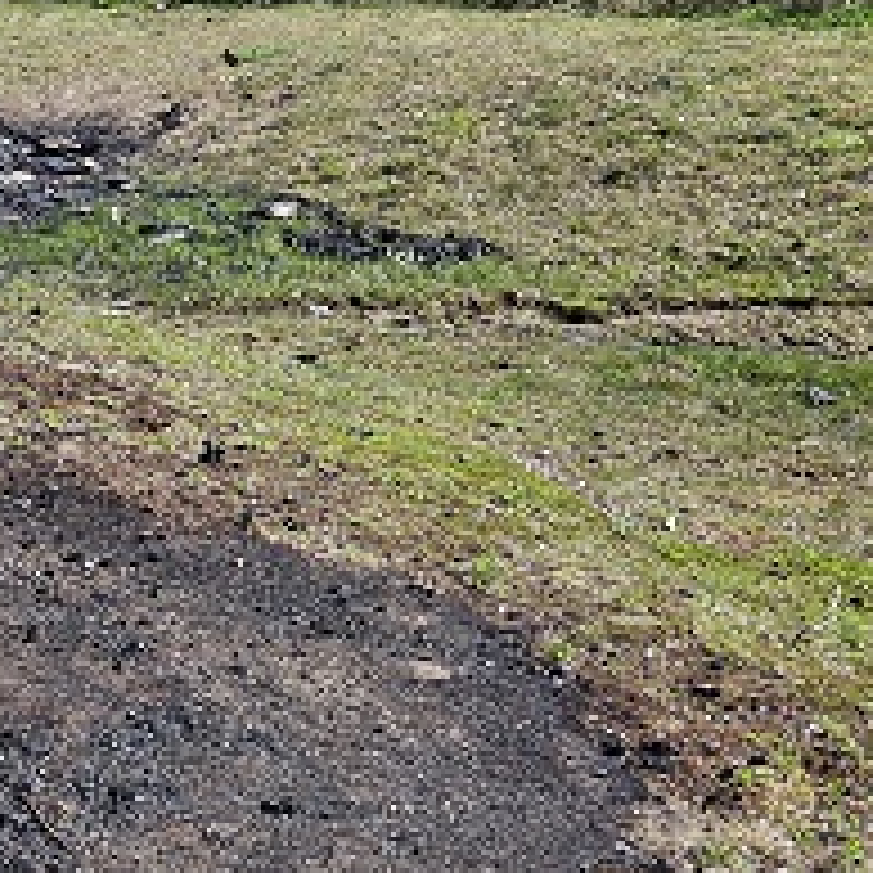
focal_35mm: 63
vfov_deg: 27.1
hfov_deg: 26.3
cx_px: 76
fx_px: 1798
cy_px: 576
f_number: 1.8
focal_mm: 5.4
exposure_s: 1/1027
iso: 25
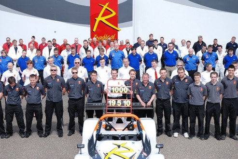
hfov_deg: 29.2
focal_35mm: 69
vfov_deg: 19.8
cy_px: 80
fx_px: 457
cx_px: 119
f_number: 7.1
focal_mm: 46
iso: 100
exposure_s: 1/200
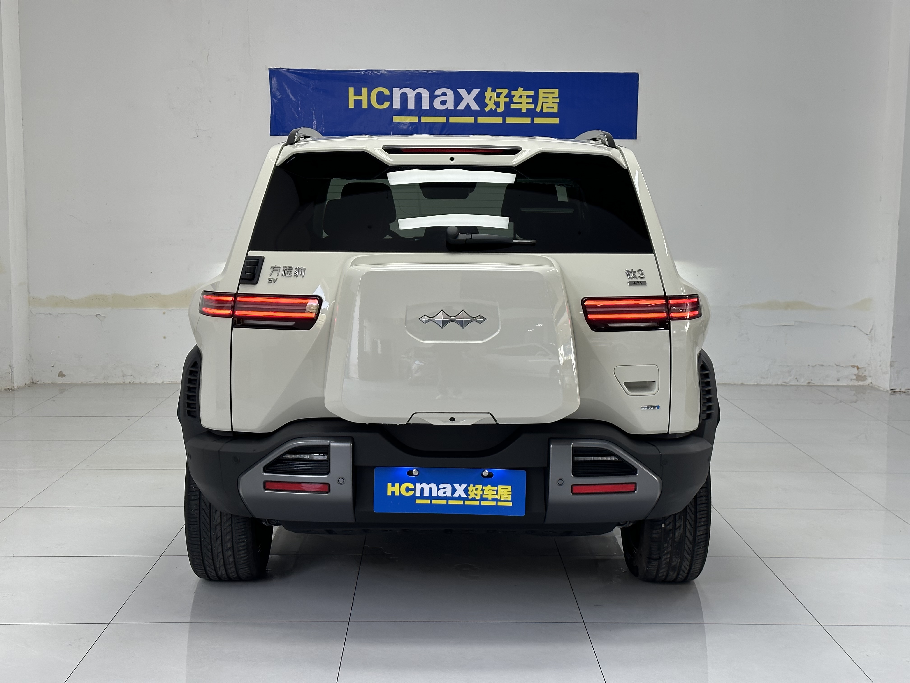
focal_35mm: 48
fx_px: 1262
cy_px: 342
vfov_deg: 30.3
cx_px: 455
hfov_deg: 39.7
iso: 80
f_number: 1.78
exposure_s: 1/115
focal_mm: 6.86
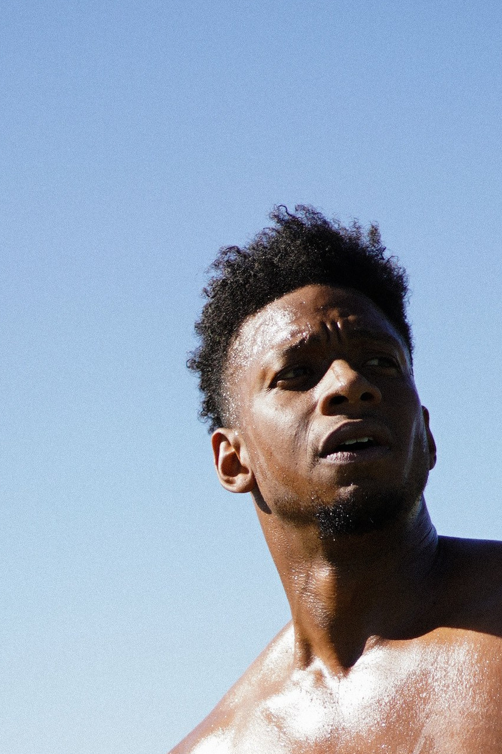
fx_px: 3536
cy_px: 934
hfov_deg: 8.1
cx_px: 490
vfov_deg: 11.9
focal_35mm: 169
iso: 125
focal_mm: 55
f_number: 1.8
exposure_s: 1/3200
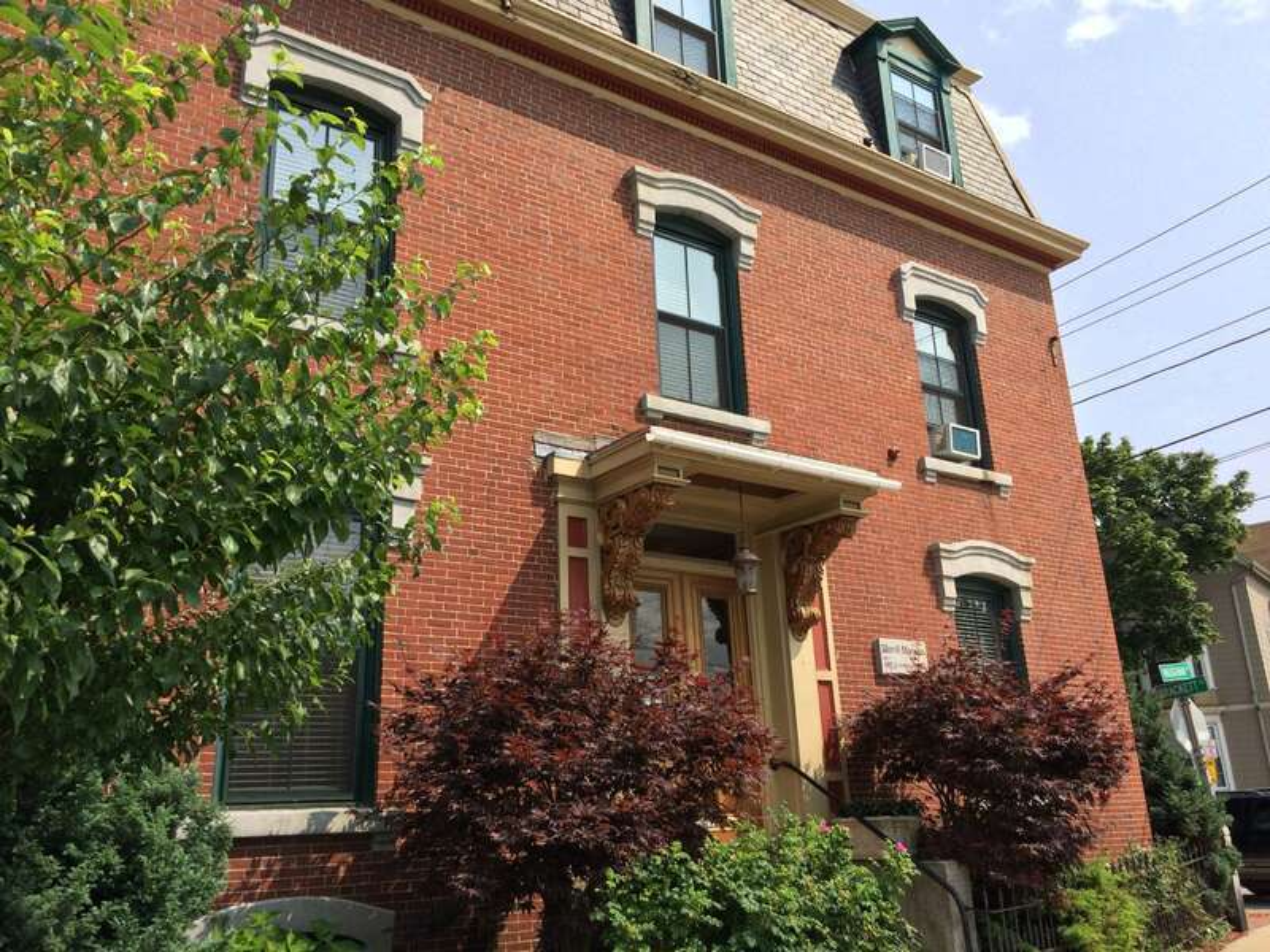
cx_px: 635
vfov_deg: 46.8
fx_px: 1101
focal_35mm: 30
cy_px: 476
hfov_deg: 60.0
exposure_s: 1/1642
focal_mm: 4.12
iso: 32
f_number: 2.2
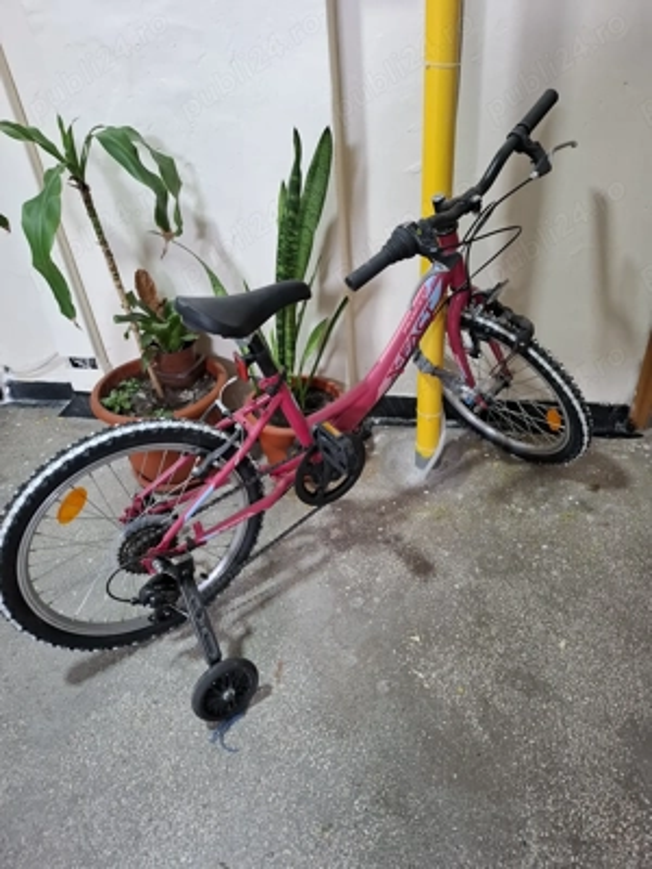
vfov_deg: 73.9
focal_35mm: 23
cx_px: 326
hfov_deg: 58.9
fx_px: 578
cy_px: 434
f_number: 1.8
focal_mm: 5.54
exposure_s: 1/33
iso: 320
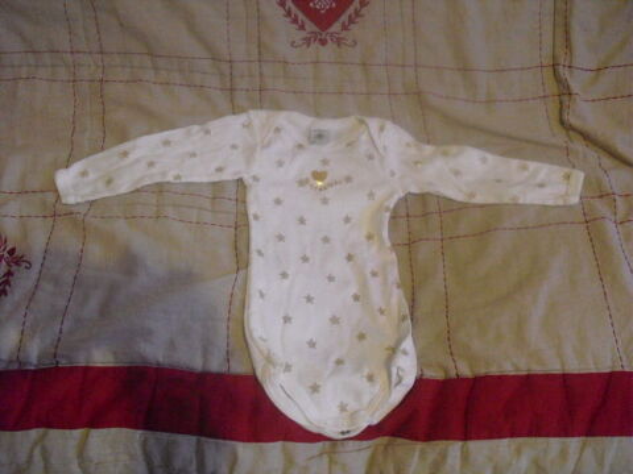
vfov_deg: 39.7
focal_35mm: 36
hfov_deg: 51.4
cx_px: 316
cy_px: 237
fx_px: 658
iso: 800
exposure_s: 1/30
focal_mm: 6.3
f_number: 3.1
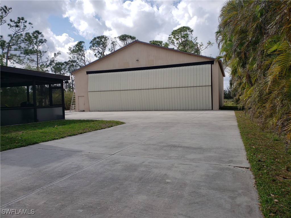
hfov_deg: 67.3
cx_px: 146
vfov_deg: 53.1
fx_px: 219
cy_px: 109
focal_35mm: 26
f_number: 2.4
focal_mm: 4.3
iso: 50
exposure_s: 1/1989
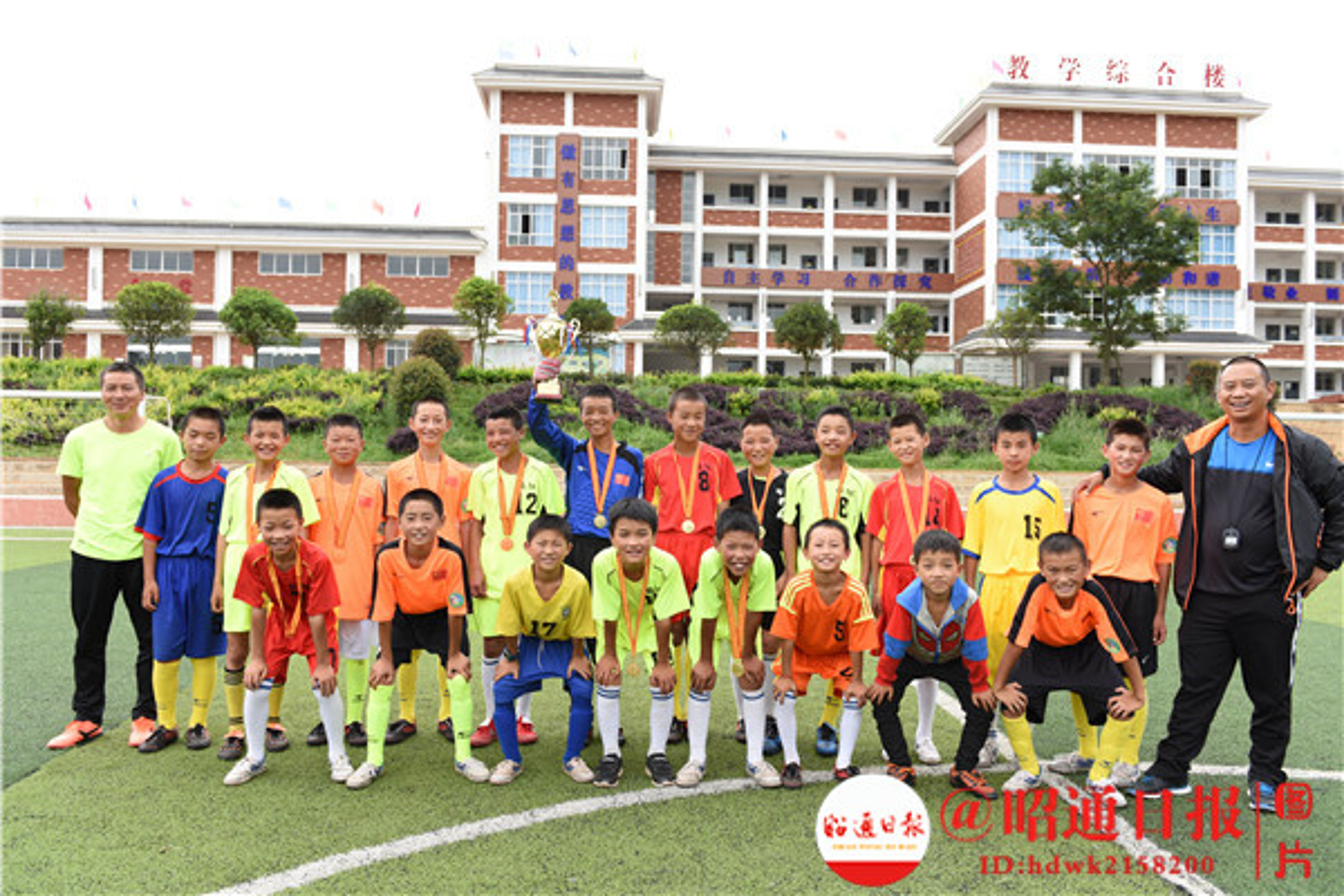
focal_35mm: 29
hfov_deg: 63.7
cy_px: 448
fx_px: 1083
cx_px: 672
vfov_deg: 45.0
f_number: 4.5
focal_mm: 29
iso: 64
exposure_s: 1/160
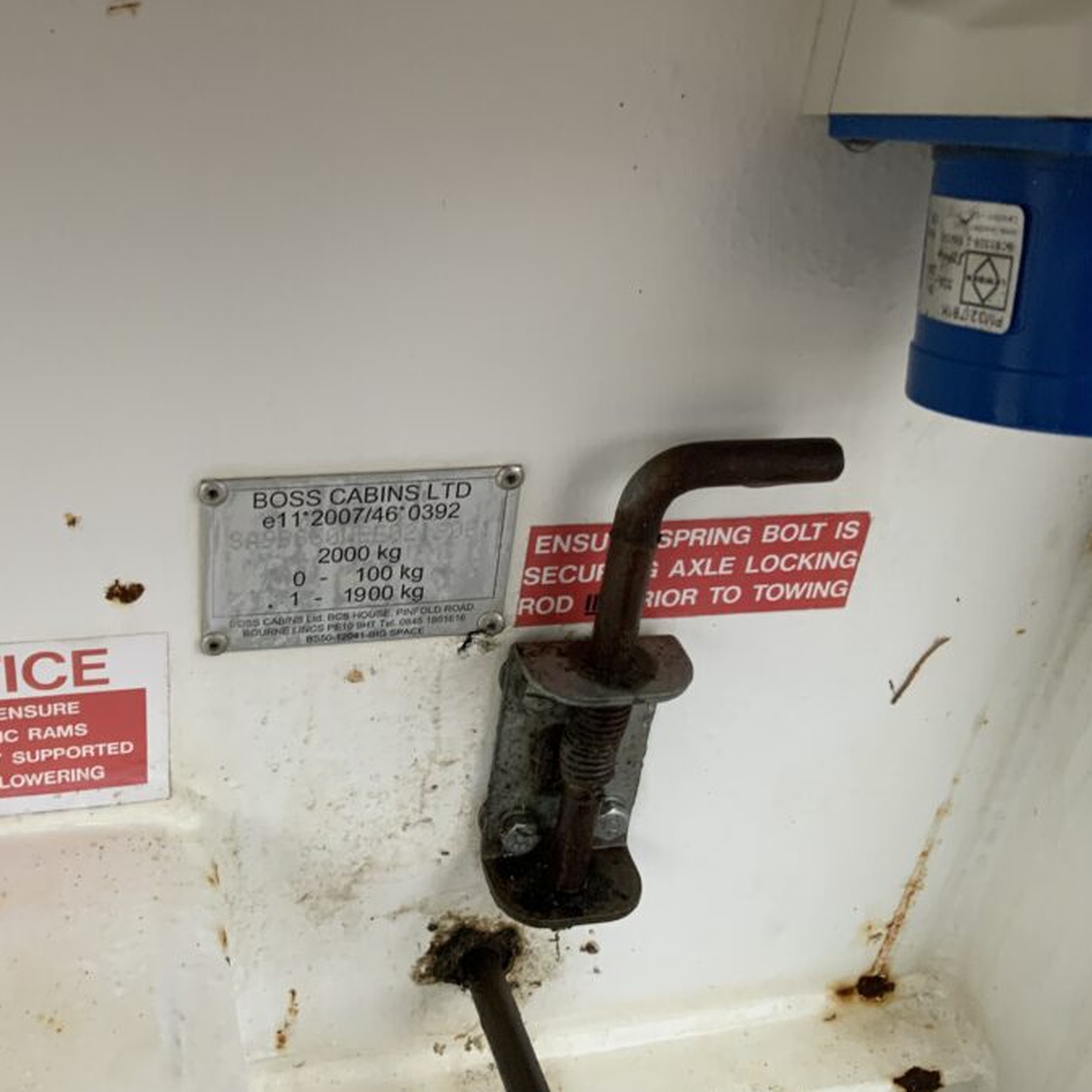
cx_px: 409
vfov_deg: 42.8
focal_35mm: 39
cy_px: 514
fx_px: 1392
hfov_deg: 42.5
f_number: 1.8
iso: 64
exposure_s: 1/73
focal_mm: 3
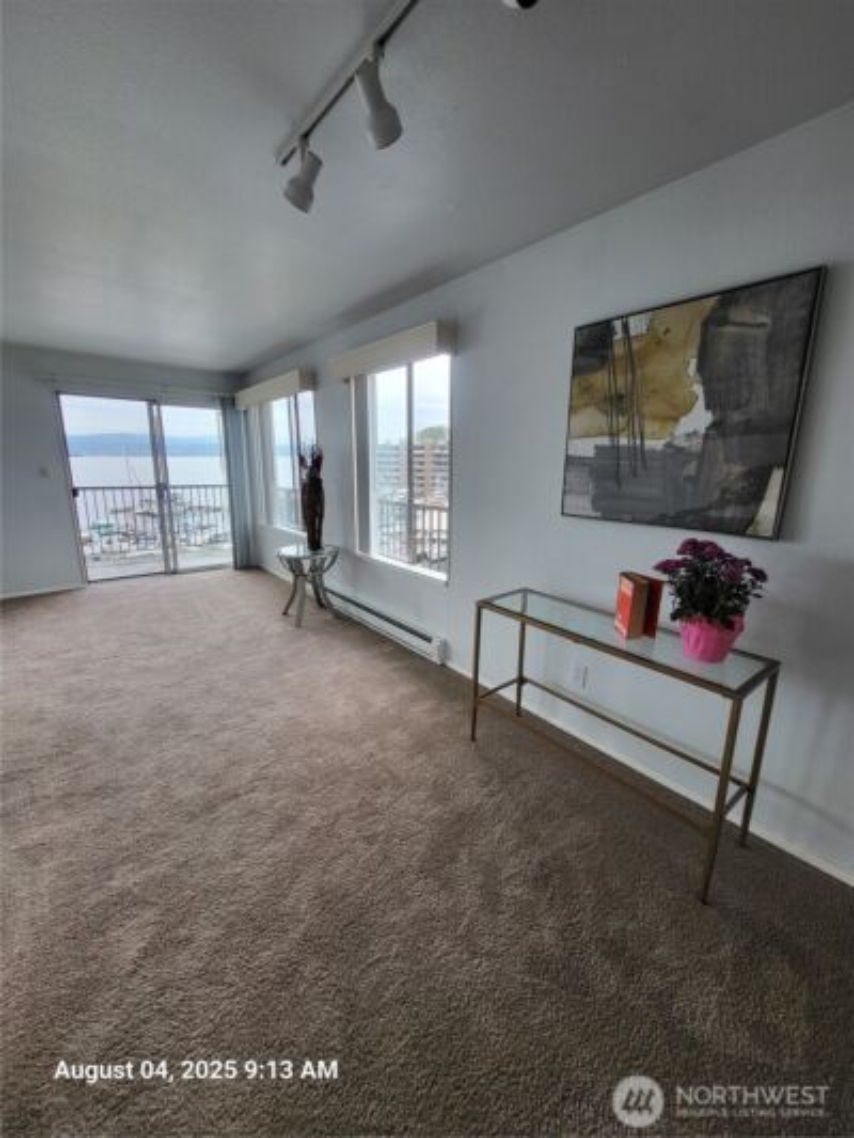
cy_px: 569
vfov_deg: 106.2
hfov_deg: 89.9
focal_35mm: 13
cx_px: 427
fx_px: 427
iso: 50
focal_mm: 1.74
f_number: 2.2
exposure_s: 1/60
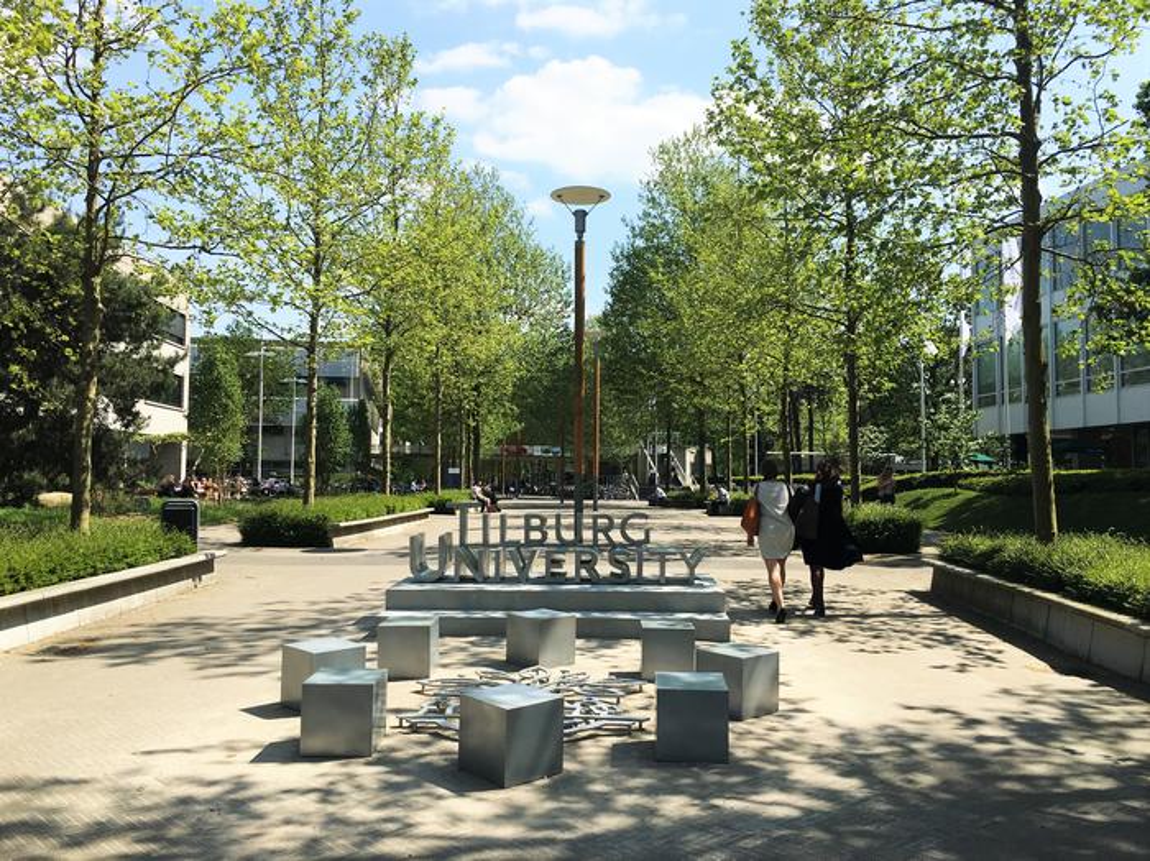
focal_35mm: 29
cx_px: 575
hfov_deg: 61.7
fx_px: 963
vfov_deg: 48.2
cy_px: 430
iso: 25
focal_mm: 4.15
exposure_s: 1/1538
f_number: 2.2
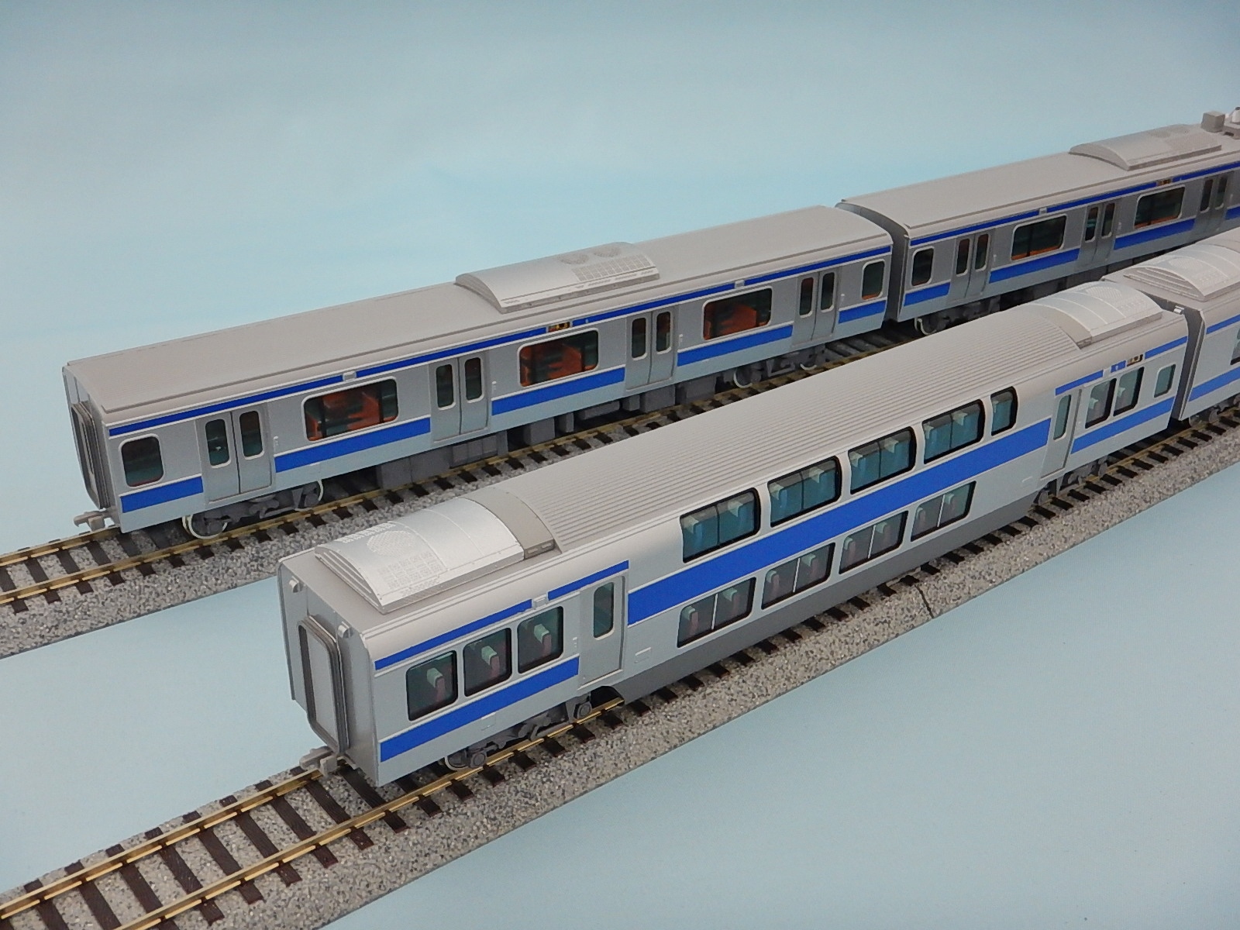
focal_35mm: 40
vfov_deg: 36.0
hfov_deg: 46.8
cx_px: 620
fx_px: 1433
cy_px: 465
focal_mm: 7.2
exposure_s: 1/15
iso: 400
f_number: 4.2
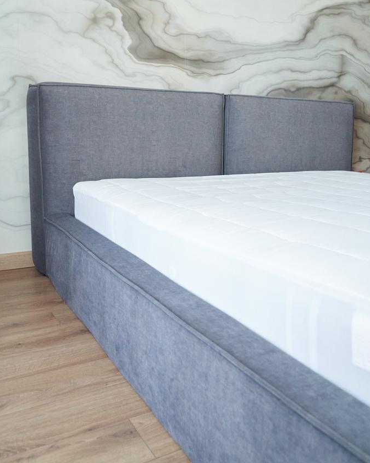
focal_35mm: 32
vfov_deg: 55.3
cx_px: 187
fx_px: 438
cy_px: 190
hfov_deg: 45.8
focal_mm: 28
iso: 8000
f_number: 5.6
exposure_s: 1/160
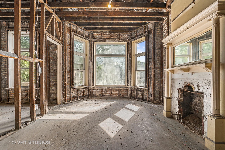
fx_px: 94
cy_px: 75
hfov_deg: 100.4
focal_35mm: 15
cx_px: 112
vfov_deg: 77.3
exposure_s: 1/5
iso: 320
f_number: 7.1
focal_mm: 10
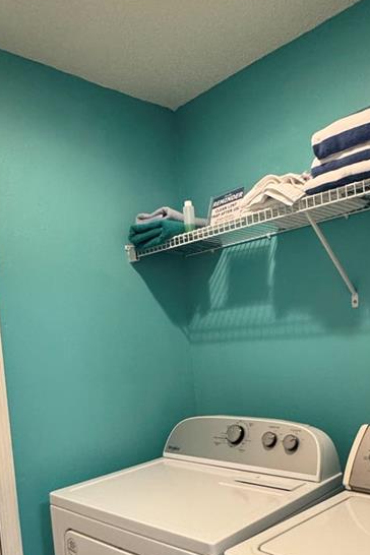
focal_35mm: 32
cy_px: 366
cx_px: 204
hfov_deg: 41.1
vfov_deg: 57.5
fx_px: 493
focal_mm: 2.22
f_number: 2.2
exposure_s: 1/60
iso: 500
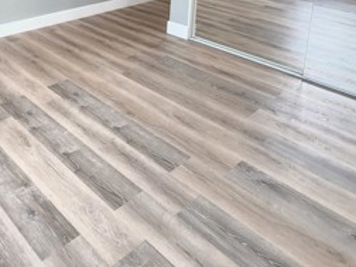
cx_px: 59
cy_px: -24
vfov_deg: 36.6
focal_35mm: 33
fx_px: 339
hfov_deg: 51.1
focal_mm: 2.2
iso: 400
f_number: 2.2
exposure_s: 1/60
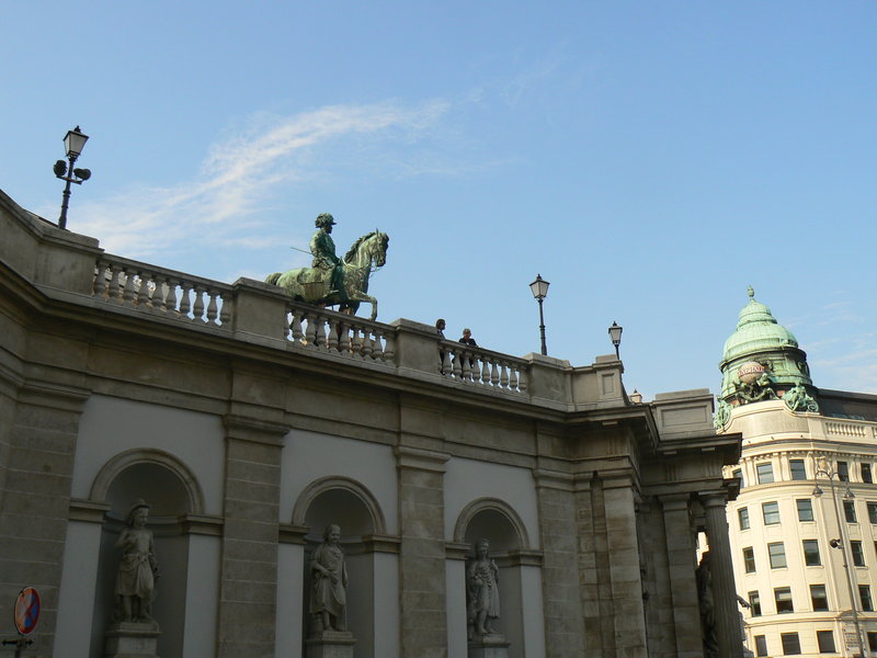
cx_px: 438
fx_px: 912
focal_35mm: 36
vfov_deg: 39.7
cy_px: 329
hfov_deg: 51.4
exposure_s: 1/400
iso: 80
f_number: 5.6
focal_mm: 6
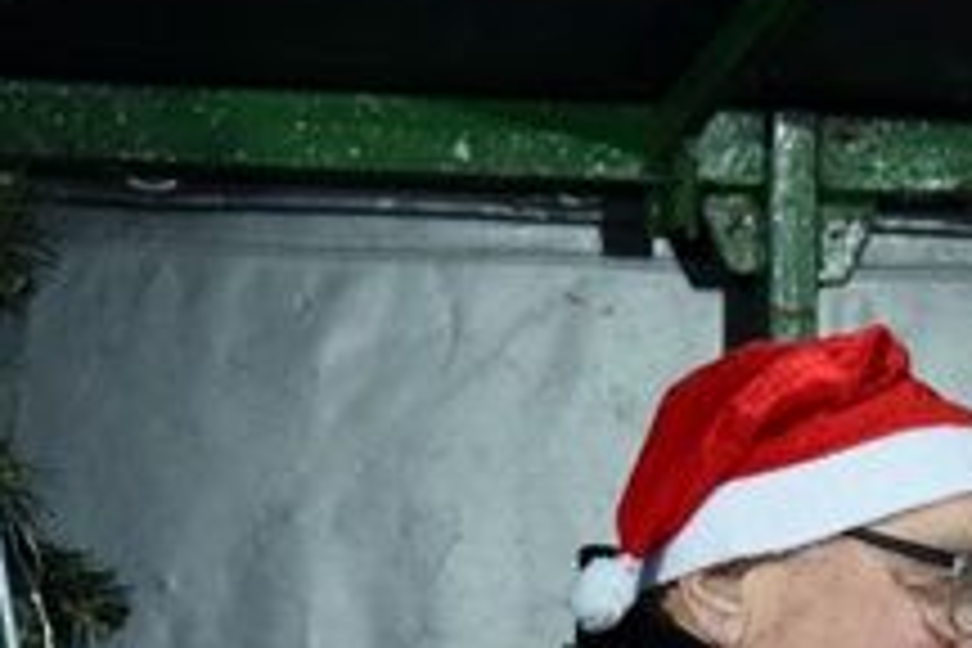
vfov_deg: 4.2
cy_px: 1066
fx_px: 8774
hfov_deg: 6.3
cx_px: 292
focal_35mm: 325
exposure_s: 1/100
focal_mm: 52
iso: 1600
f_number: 5
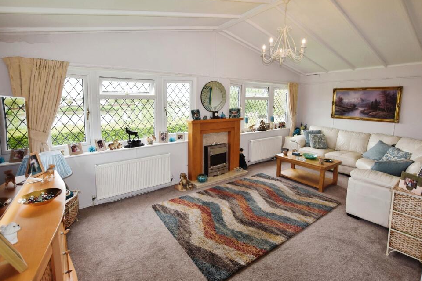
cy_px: 138
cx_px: 224
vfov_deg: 73.7
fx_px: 188
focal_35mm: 16
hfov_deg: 96.6
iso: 280
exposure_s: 1/125
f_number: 5.6
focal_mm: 10
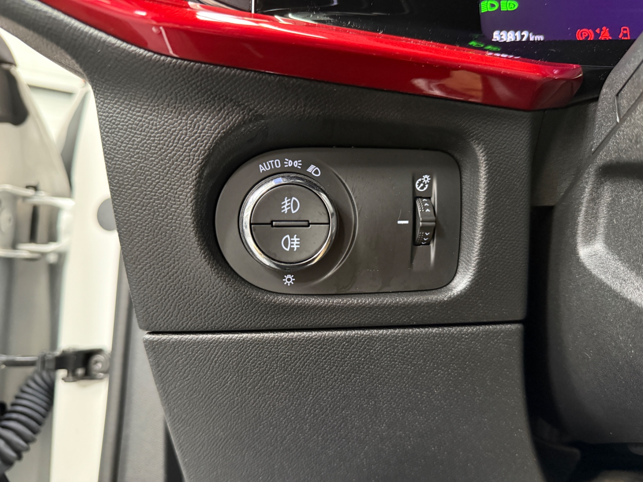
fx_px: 446
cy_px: 241
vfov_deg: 56.8
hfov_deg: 71.6
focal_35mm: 24
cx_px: 322
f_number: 1.78
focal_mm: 6.76
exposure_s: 1/33
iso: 1000
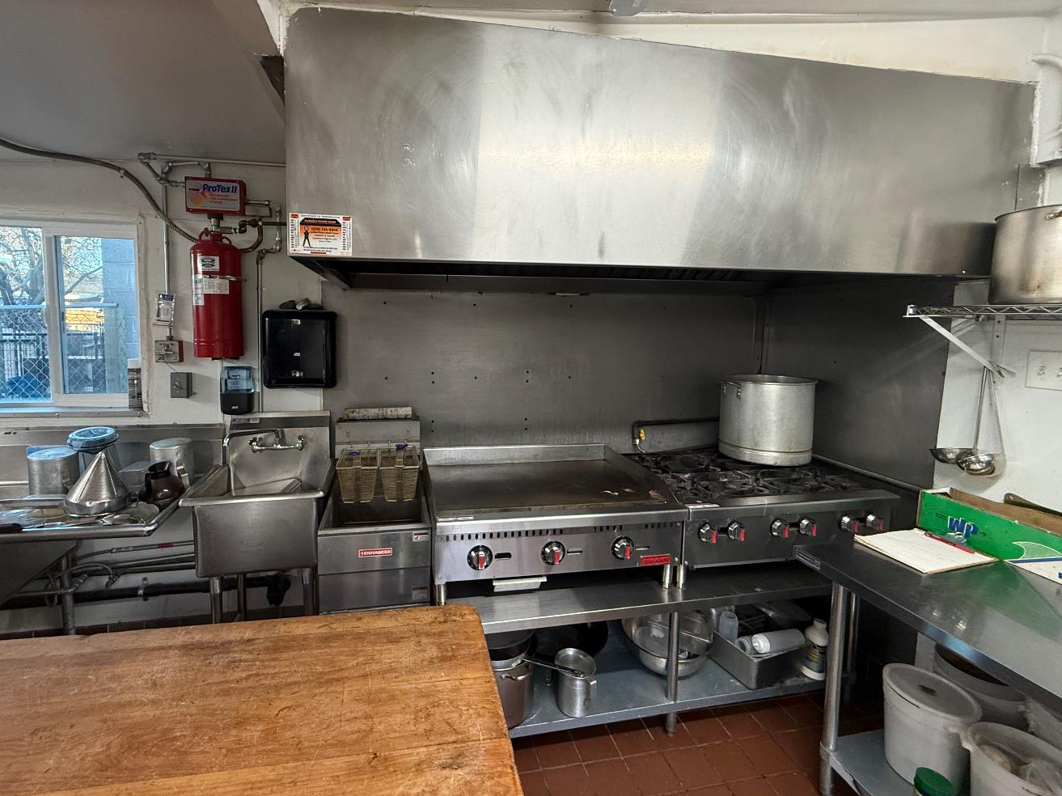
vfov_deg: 77.9
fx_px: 491
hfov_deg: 94.3
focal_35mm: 16
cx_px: 489
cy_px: 360
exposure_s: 1/120
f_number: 2.2
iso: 320
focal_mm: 2.22
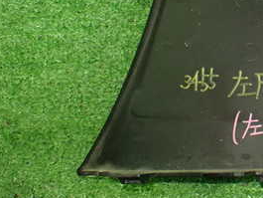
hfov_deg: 26.7
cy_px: 36
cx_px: 276
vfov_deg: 21.3
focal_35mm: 68
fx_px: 517
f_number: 2.3
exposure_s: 1/50
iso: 800
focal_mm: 5.4
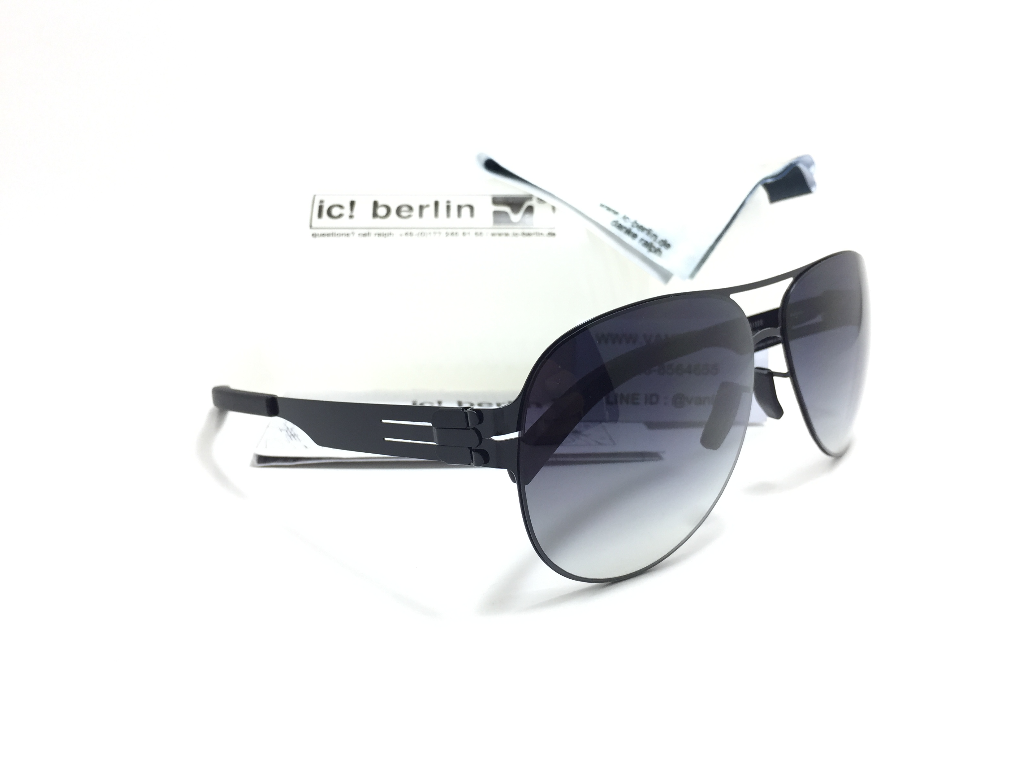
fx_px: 846
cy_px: 379
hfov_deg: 61.7
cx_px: 505
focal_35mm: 29
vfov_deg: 48.2
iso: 50
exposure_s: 1/100
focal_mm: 4.15
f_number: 2.2
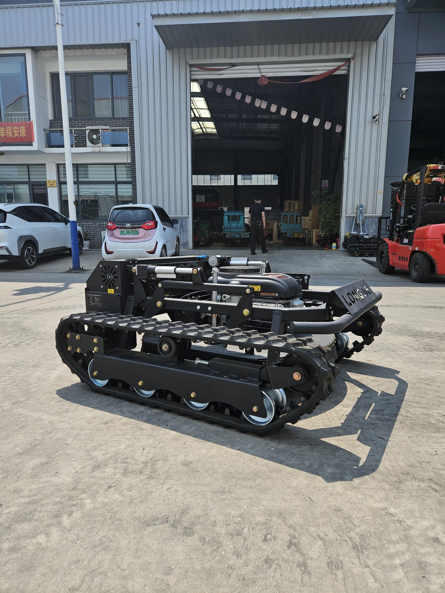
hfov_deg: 58.9
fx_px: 394
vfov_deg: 73.9
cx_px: 222
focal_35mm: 23
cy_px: 296
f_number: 1.8
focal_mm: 5.4
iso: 32
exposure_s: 1/1410
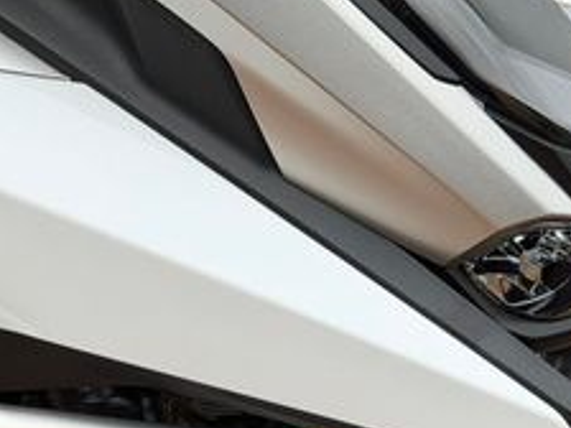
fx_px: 2260
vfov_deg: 10.7
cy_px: 499
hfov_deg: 14.2
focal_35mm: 137
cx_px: 38
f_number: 1.78
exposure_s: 1/587
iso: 64
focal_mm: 6.76
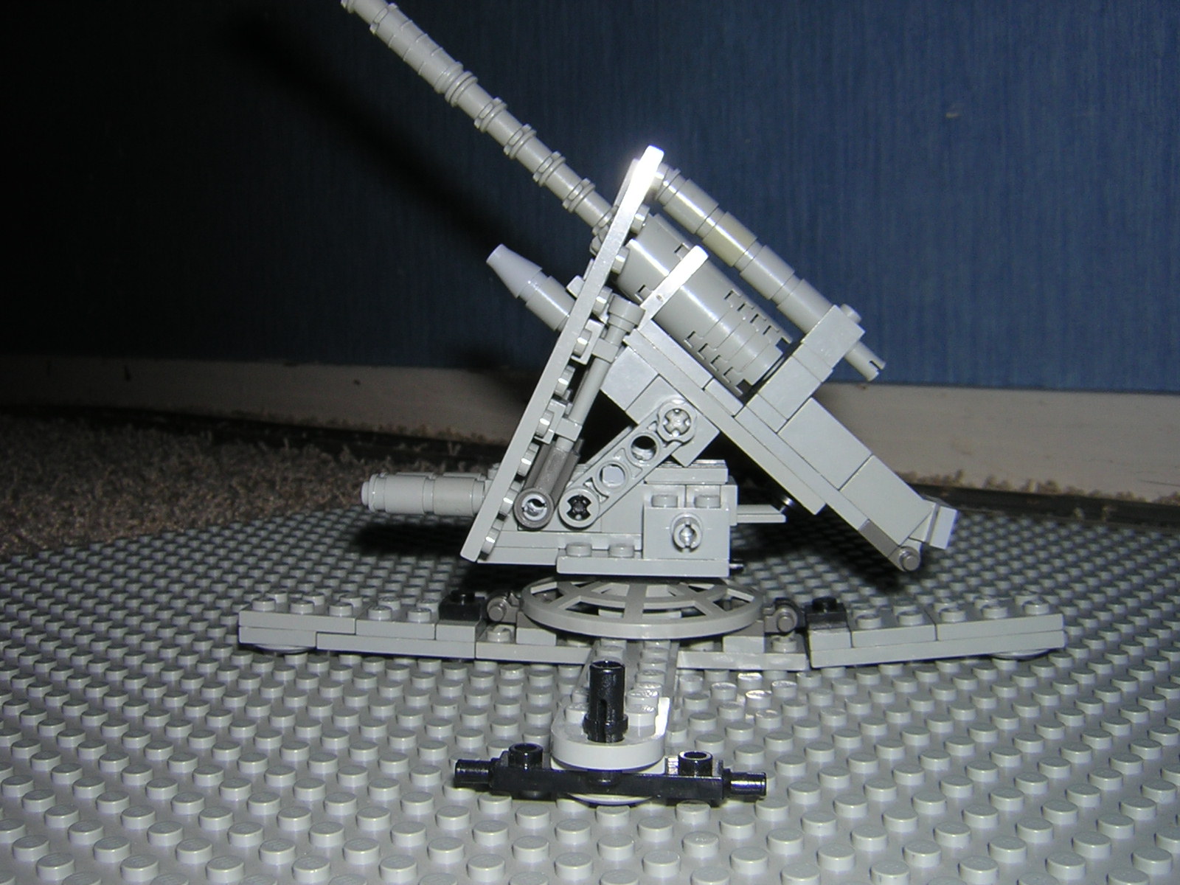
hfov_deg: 51.4
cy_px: 442
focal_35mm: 36
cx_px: 590
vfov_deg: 39.7
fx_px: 1227
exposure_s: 1/60.1
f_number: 5.2
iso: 100
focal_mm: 4.7
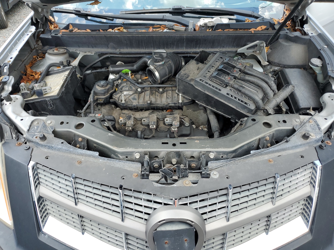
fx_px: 251
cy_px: 125
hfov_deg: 67.3
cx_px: 167
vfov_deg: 53.1
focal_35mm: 26
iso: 50
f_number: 1.5
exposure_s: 1/435
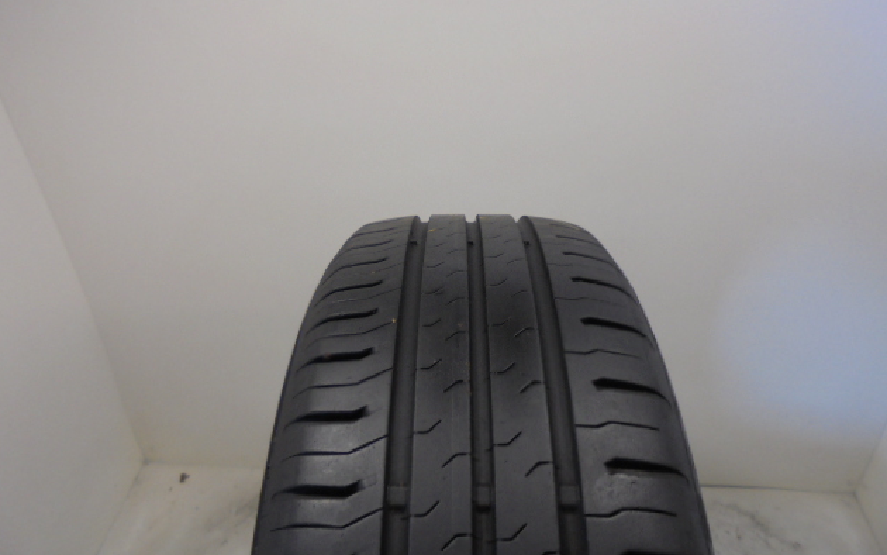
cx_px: 446
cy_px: 247
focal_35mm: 28
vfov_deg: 44.5
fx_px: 677
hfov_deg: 66.5
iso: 100
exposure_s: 1/40
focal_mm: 4.6
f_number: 3.5
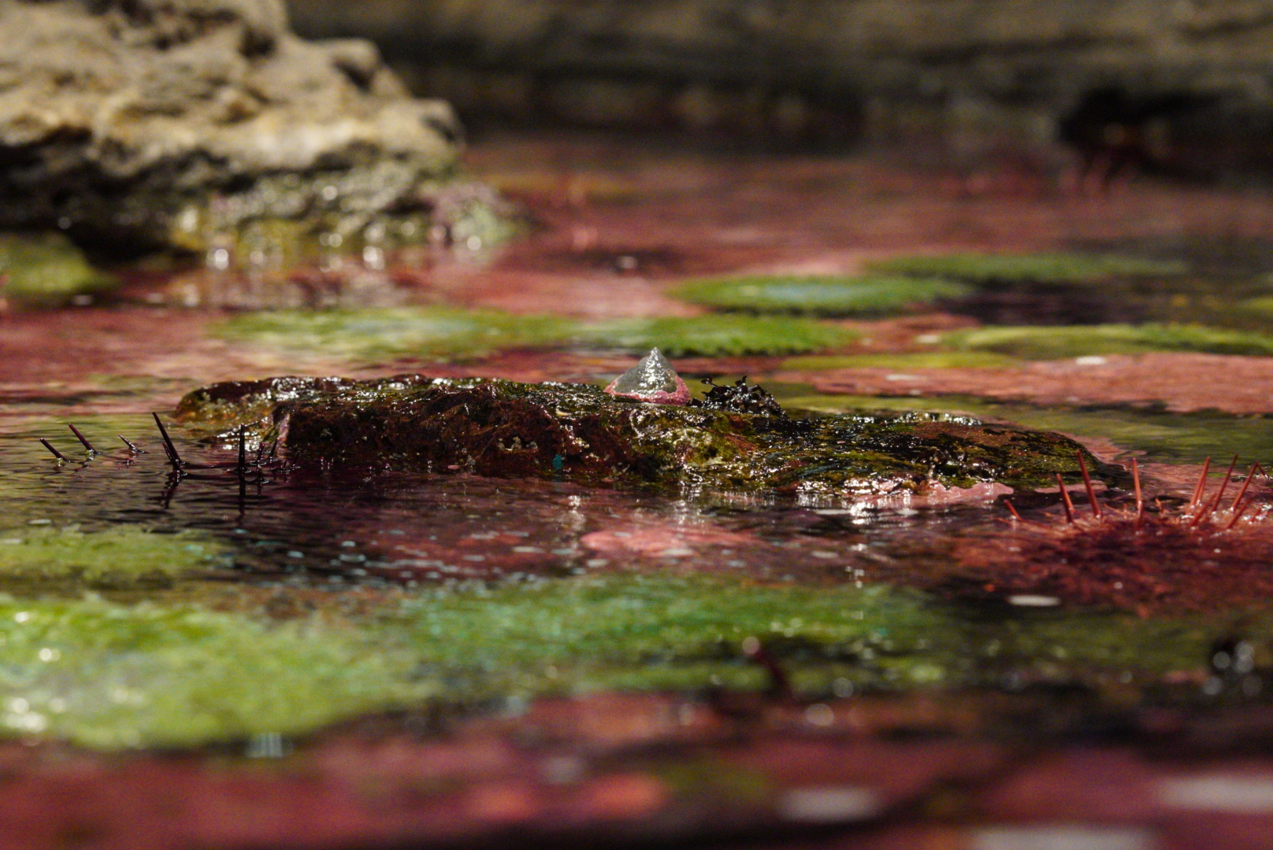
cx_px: 636
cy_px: 425
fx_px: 4777
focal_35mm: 135
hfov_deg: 15.2
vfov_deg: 10.2
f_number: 6.3
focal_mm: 90
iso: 6400
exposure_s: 1/80
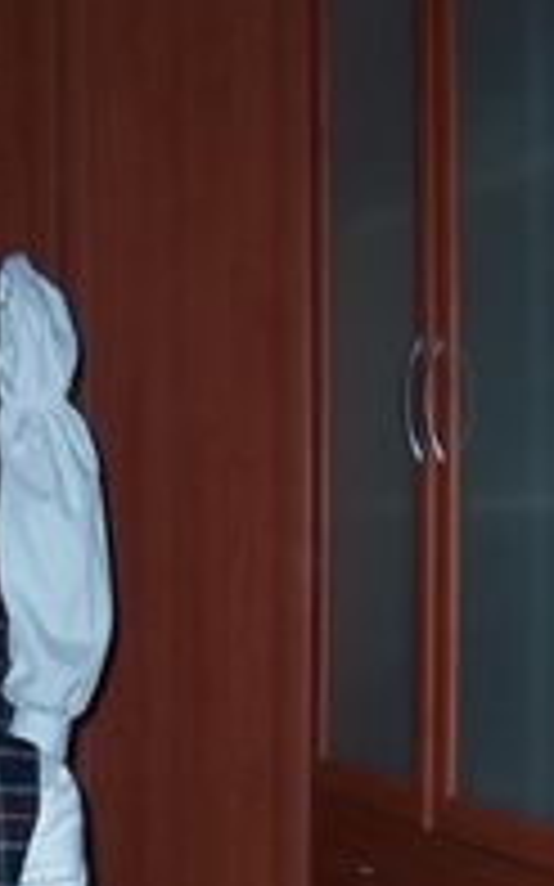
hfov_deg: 15.6
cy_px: 670
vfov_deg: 25.5
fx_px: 1934
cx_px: -126
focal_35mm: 80
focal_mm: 5.5
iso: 80
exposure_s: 1/60
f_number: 2.8
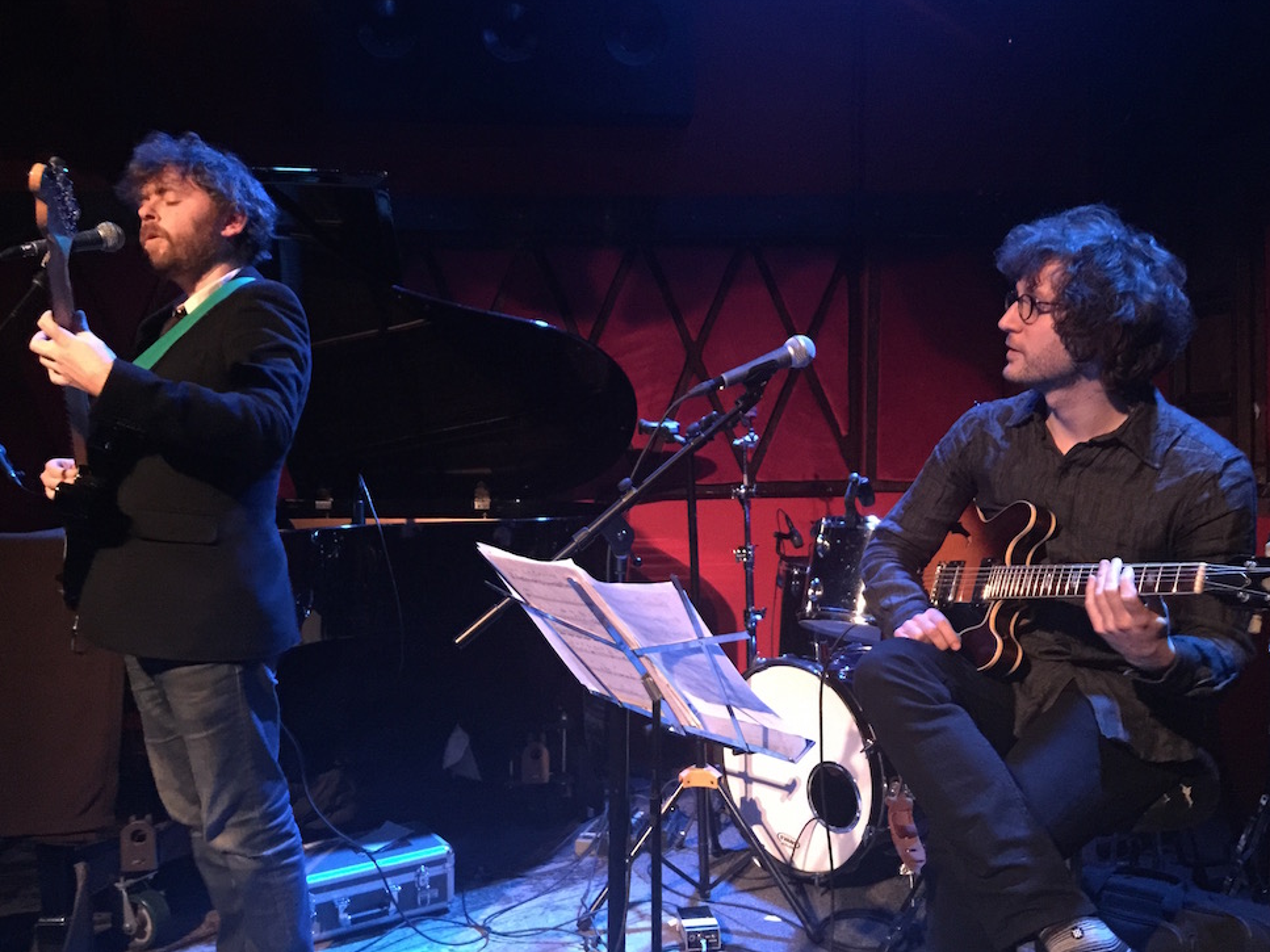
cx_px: 636
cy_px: 465
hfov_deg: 60.0
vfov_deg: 46.8
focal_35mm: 30
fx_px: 1101
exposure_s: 1/4
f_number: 2.2
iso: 320
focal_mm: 4.15
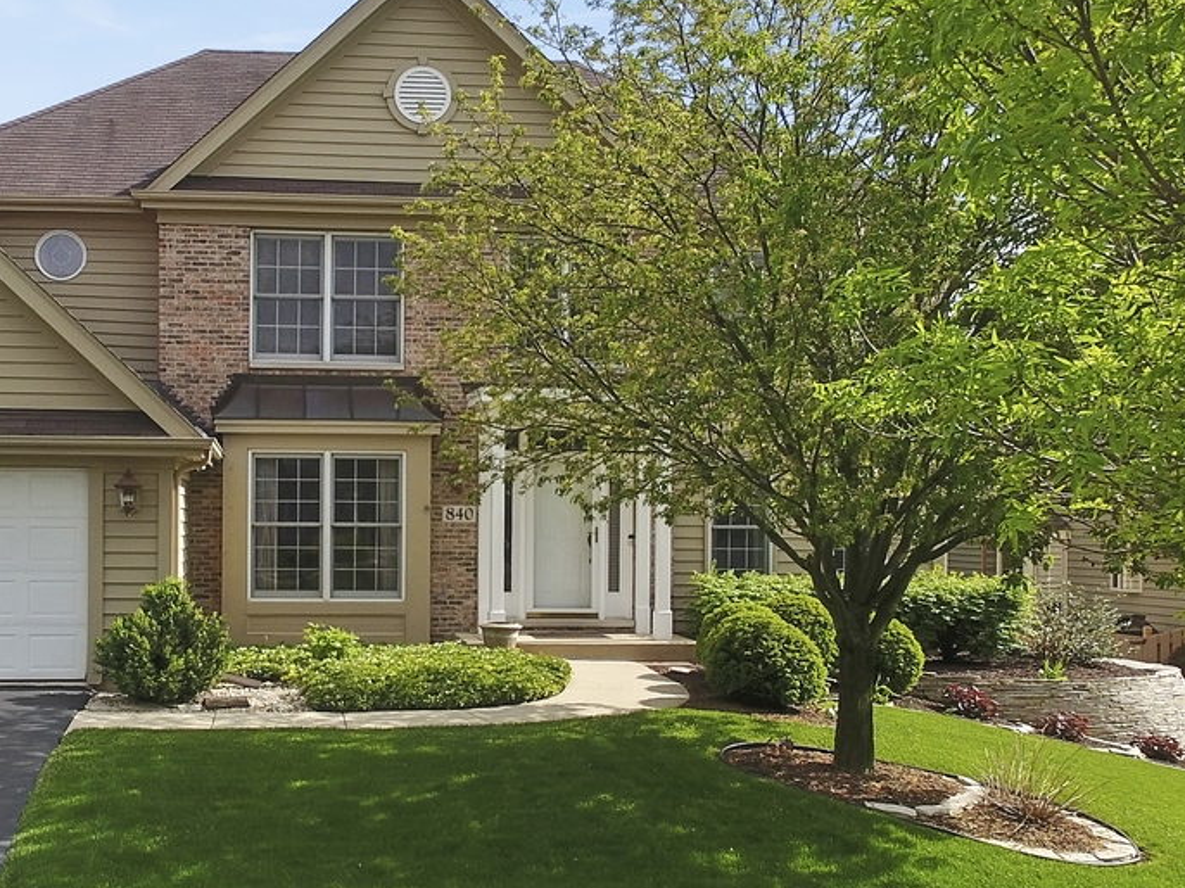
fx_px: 1437
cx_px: 385
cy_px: 522
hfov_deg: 44.1
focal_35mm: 42
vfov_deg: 34.2
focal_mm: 3.61
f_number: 2.8
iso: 100
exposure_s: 1/620
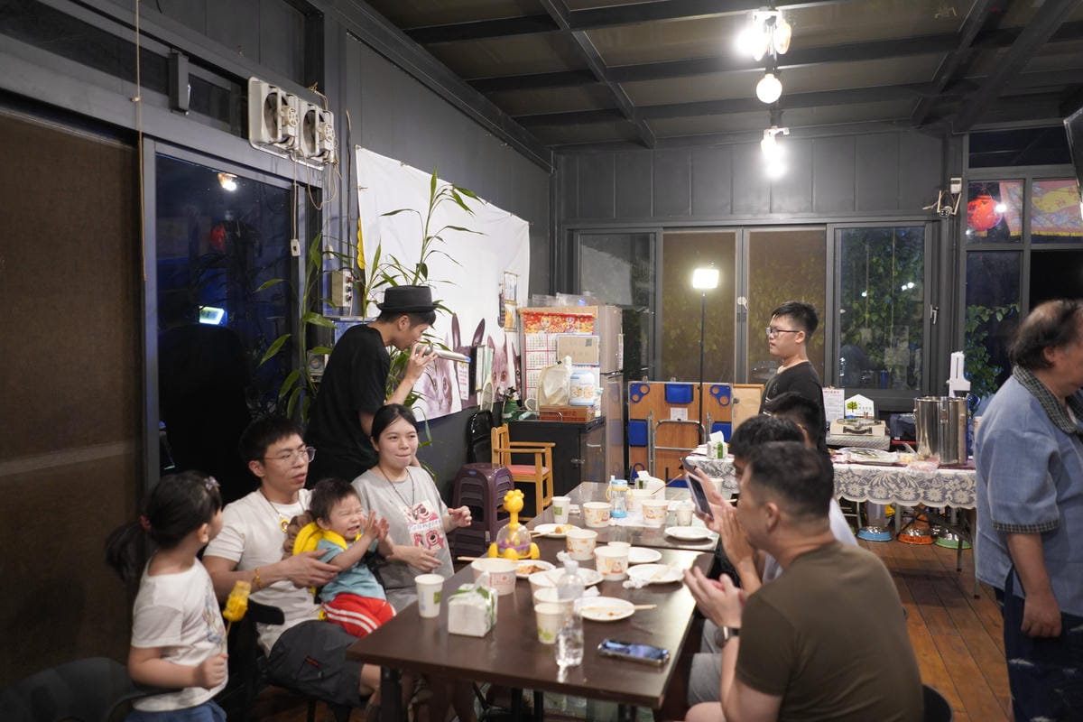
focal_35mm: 28
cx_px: 542
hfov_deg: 65.5
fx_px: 842
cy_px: 361
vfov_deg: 46.4
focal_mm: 28
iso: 2500
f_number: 2
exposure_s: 1/200
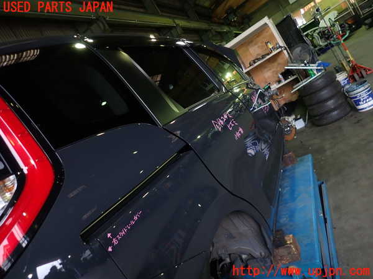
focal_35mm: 25
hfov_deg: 69.4
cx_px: 186
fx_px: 269
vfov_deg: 54.9
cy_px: 140
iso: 200
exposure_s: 1/40
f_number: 2
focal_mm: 4.5
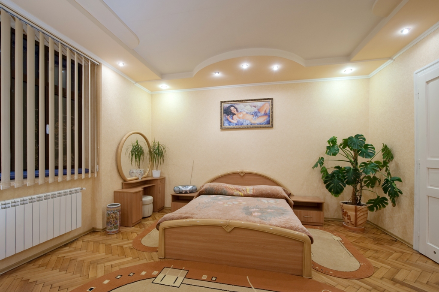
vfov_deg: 81.1
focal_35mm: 14
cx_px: 220
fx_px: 171
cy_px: 146
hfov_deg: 104.3
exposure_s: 1
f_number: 8
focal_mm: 14
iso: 100
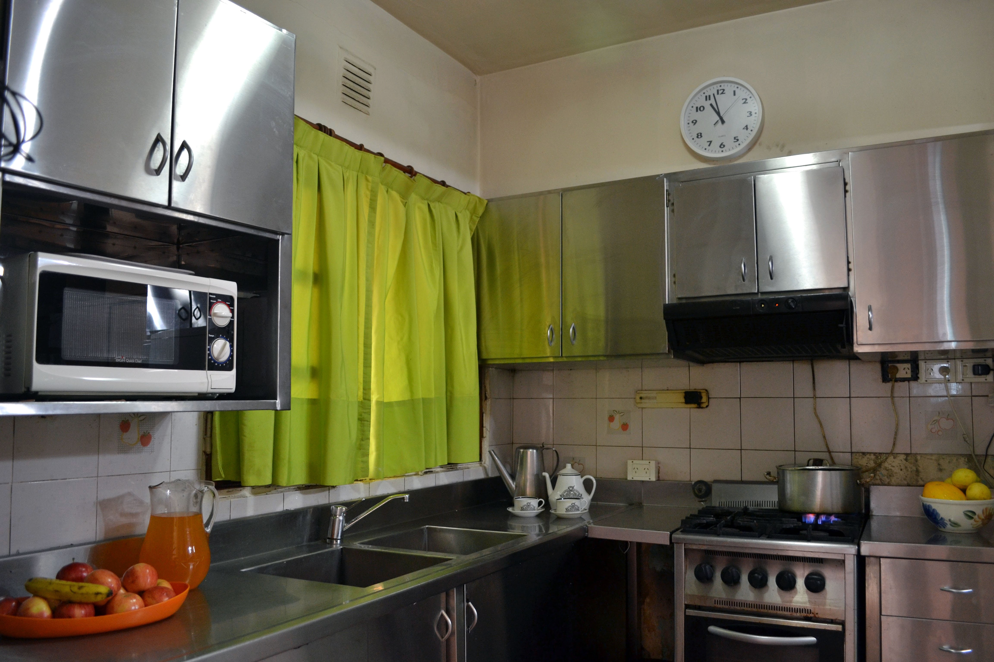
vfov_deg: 47.9
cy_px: 331
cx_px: 497
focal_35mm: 27
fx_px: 745
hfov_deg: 67.4
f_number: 3.5
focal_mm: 18
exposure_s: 1/15
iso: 640
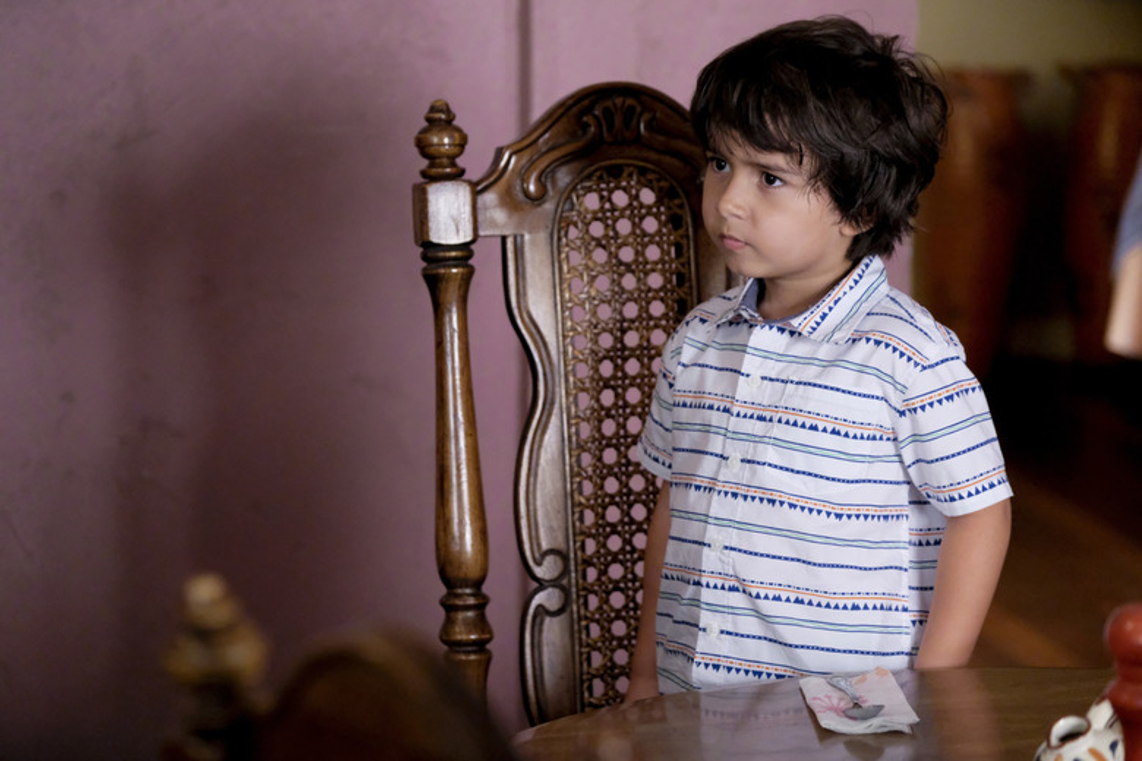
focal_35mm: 131
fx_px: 4155
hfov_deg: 15.6
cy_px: 380
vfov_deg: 10.5
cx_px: 571
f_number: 2.8
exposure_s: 1/160
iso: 8000
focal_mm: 87.1
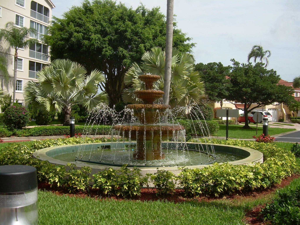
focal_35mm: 38
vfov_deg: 37.7
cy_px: 112
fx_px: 329
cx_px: 150
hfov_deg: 49.0
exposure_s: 1/841
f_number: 2.8
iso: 50
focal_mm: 6.3
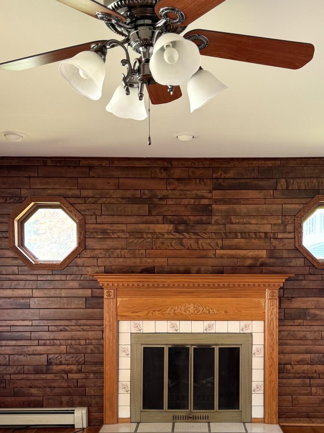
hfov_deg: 34.2
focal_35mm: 42
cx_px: 193
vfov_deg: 44.1
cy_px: 293
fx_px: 524
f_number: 1.78
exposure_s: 1/63
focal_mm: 6.76
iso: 200
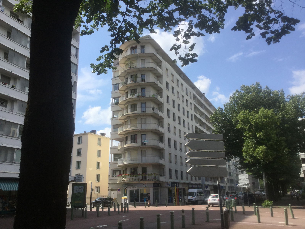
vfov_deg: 45.4
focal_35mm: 31
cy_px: 114
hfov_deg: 58.4
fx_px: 273
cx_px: 152
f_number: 2.4
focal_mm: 3.3
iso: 25
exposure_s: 1/1664
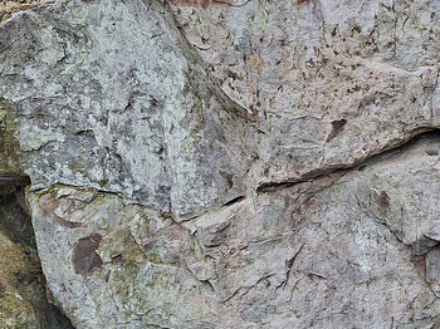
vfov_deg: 29.1
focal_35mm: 50
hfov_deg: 36.7
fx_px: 635
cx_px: 361
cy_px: 156
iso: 40
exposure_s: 1/649
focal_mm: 5.54
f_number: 1.8
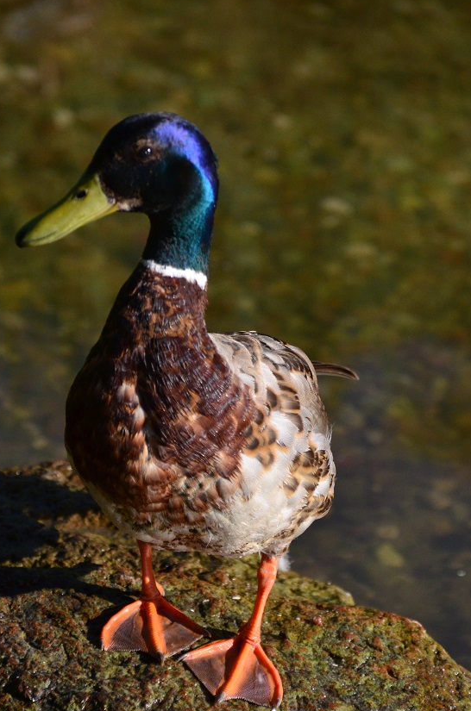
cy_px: 406
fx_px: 6994
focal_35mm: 355
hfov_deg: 3.9
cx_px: 245
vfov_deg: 5.8
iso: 1100
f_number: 5.3
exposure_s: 1/8000
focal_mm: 195
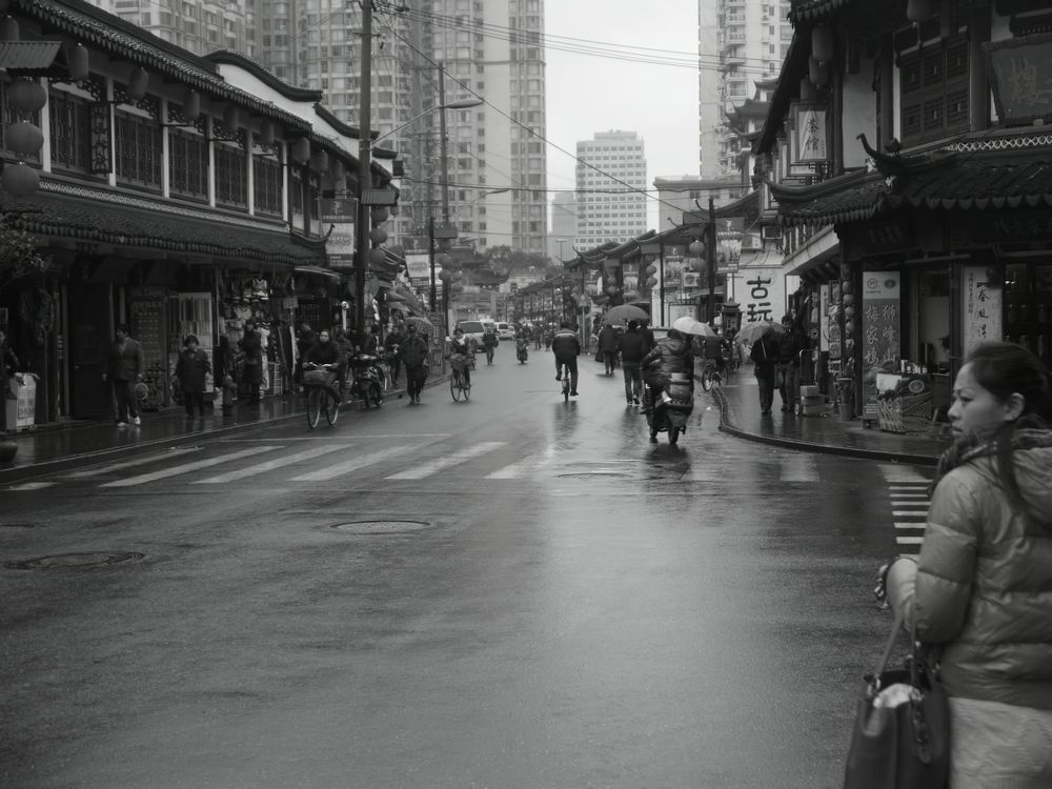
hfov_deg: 31.2
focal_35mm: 62
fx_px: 1884
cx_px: 526
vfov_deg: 23.7
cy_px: 394
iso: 125
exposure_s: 1/60
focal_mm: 31
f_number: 5
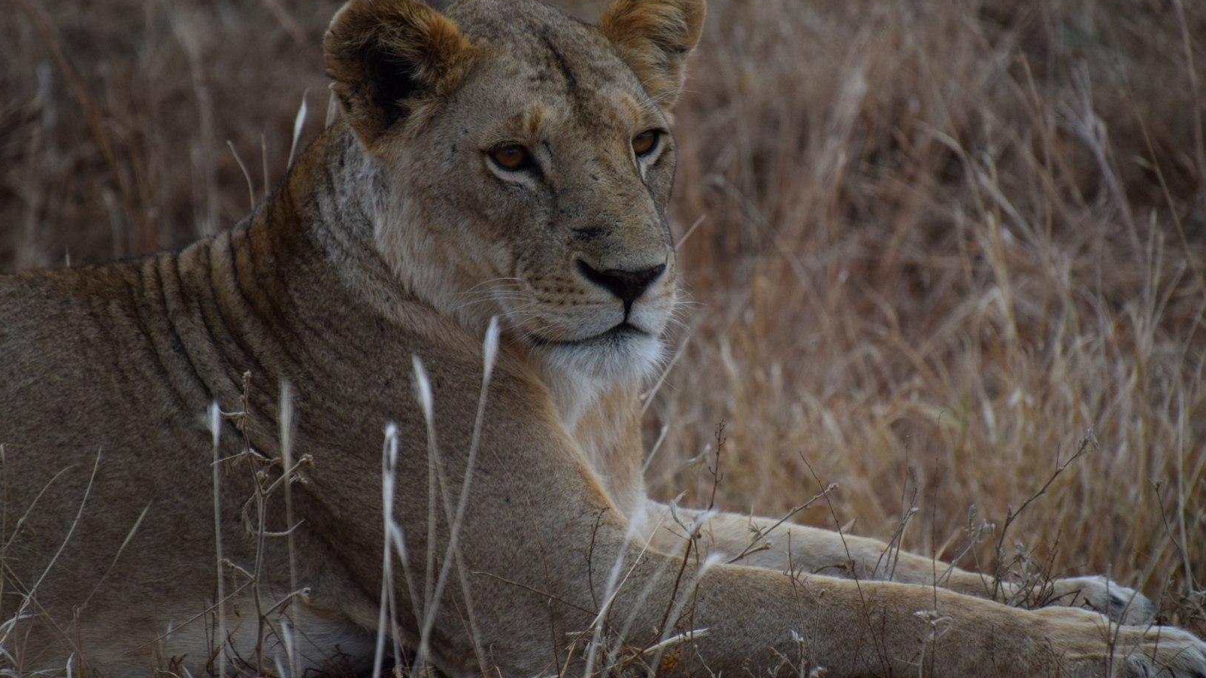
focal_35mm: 630
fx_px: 20146
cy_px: 302
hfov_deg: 3.4
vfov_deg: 1.9
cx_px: 602
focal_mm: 400
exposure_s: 1/200
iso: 800
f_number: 6.3
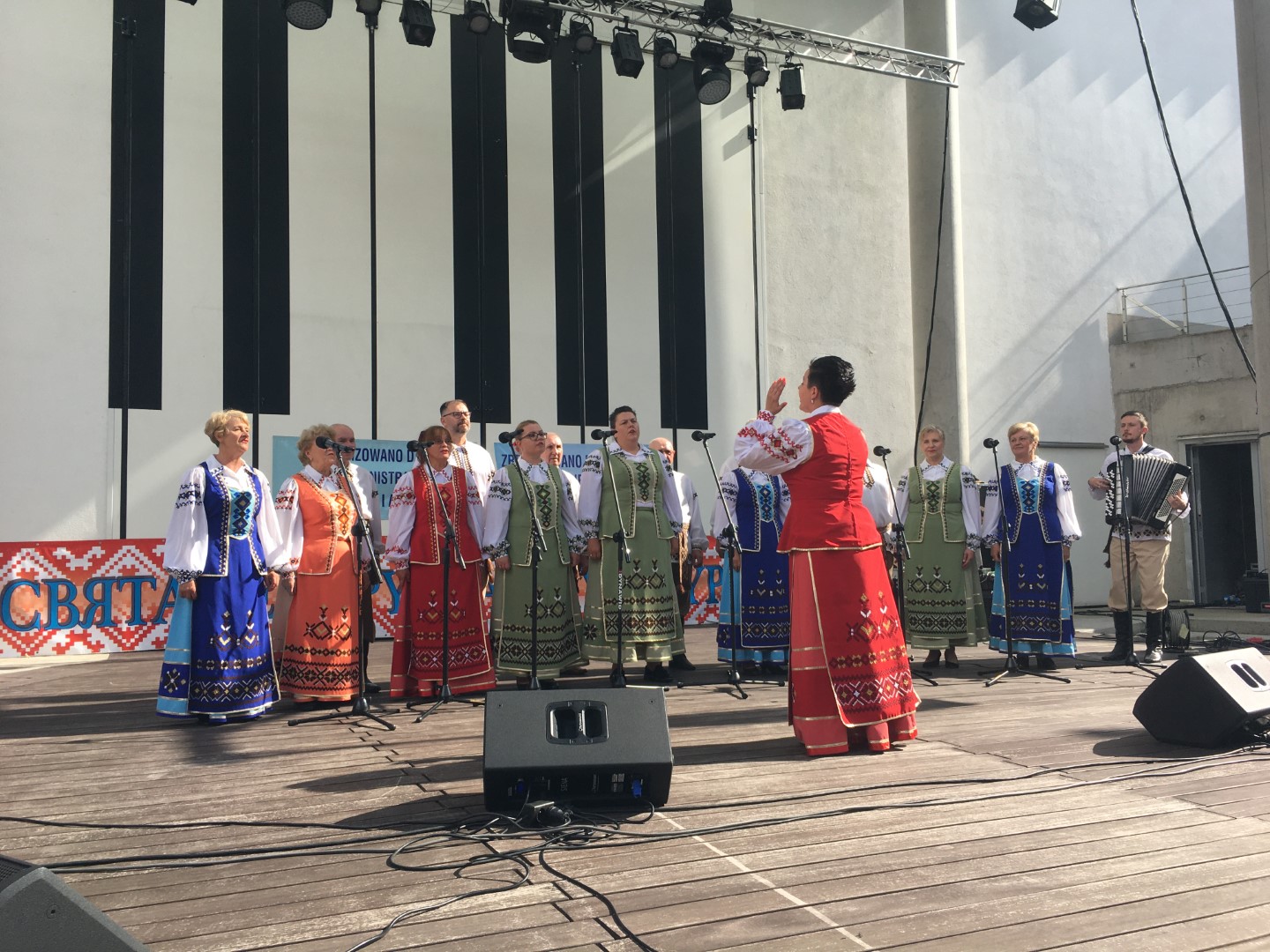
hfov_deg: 61.7
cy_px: 476
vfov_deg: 48.2
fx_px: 1064
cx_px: 635
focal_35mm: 29
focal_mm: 4.15
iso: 25
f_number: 2.2
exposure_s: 1/884
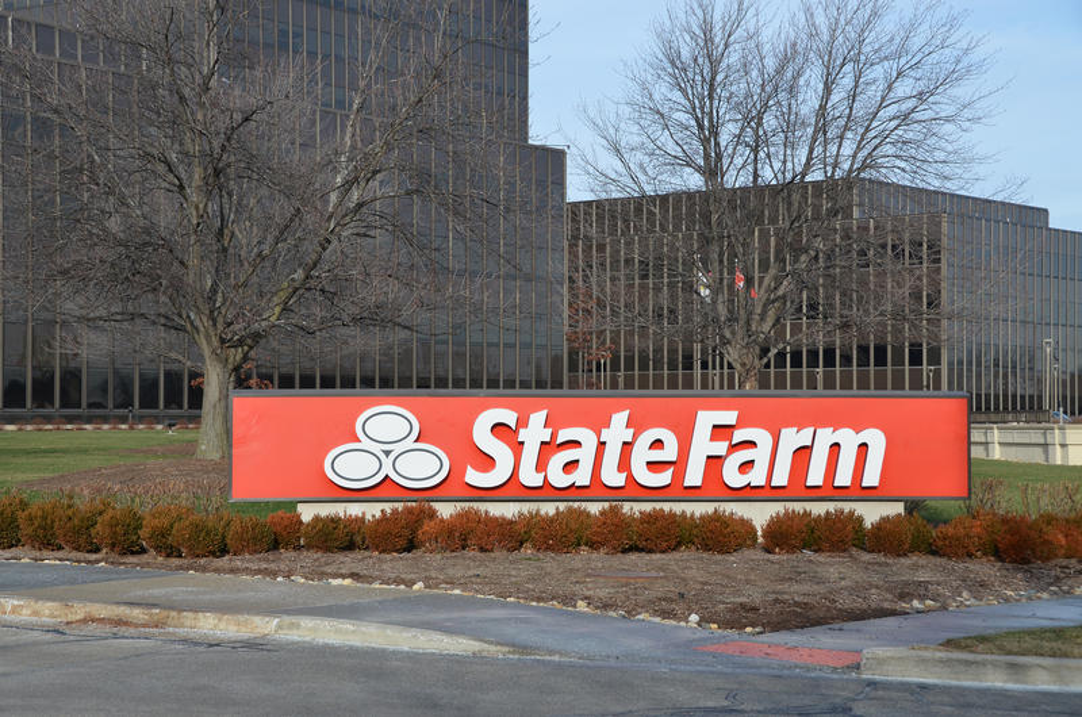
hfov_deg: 29.3
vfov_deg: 19.6
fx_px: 2070
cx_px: 541
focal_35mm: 69
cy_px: 358
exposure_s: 1/1000
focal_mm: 46
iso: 400
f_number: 8
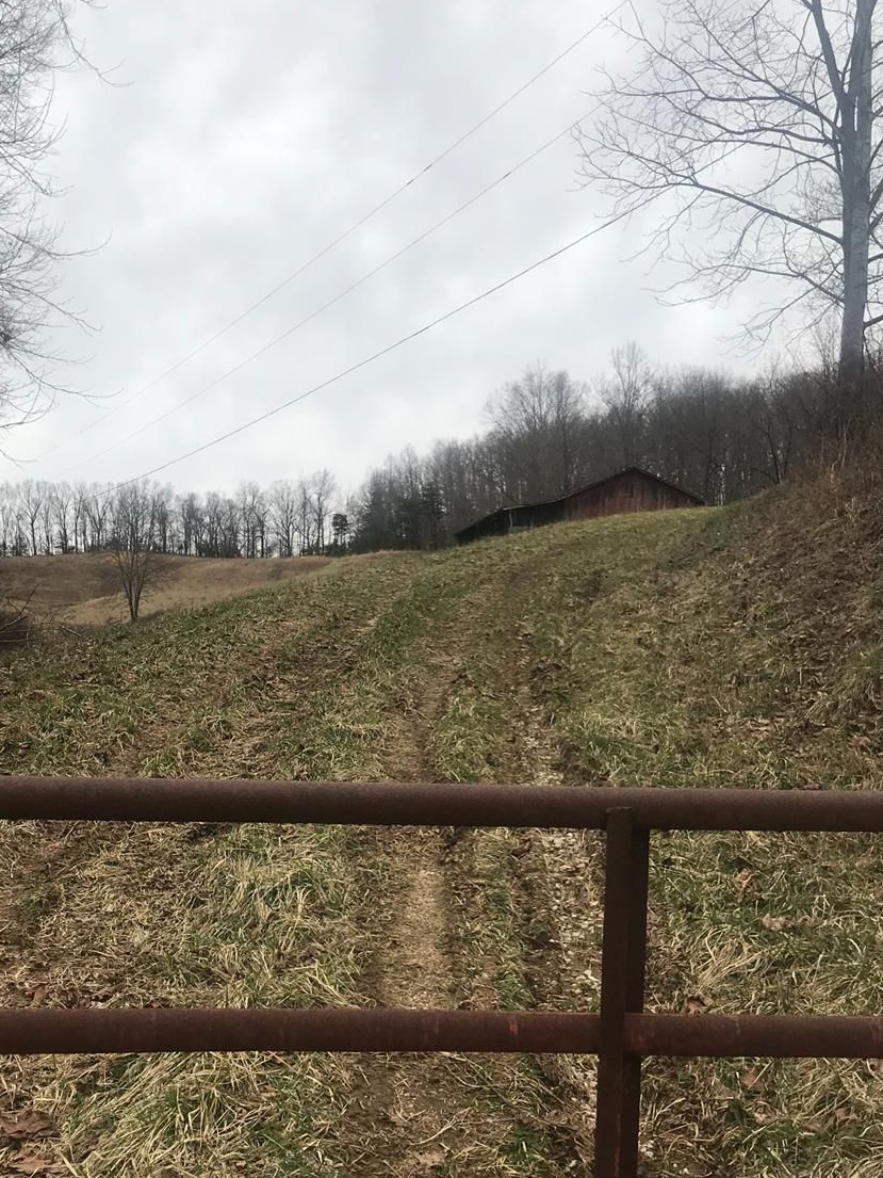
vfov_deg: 48.6
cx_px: 336
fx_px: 1292
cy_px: 719
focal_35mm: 38
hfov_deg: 37.5
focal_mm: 3.99
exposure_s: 1/674
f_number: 1.8
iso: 20
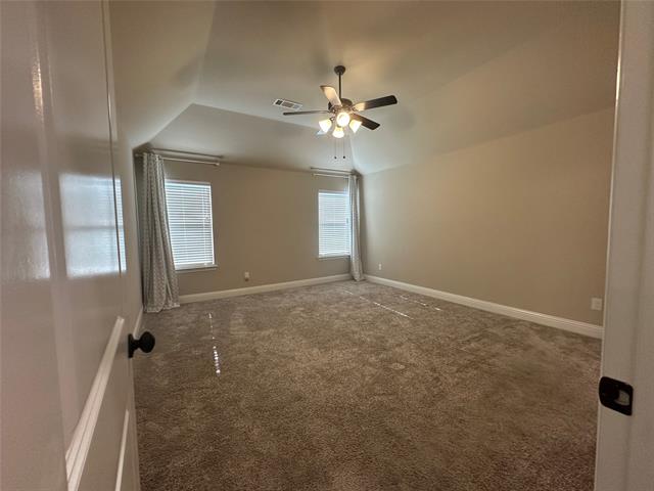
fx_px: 265
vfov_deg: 85.7
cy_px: 246
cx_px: 327
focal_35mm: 14
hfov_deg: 102.1
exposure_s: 1/120
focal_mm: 2.22
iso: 250
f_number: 2.2
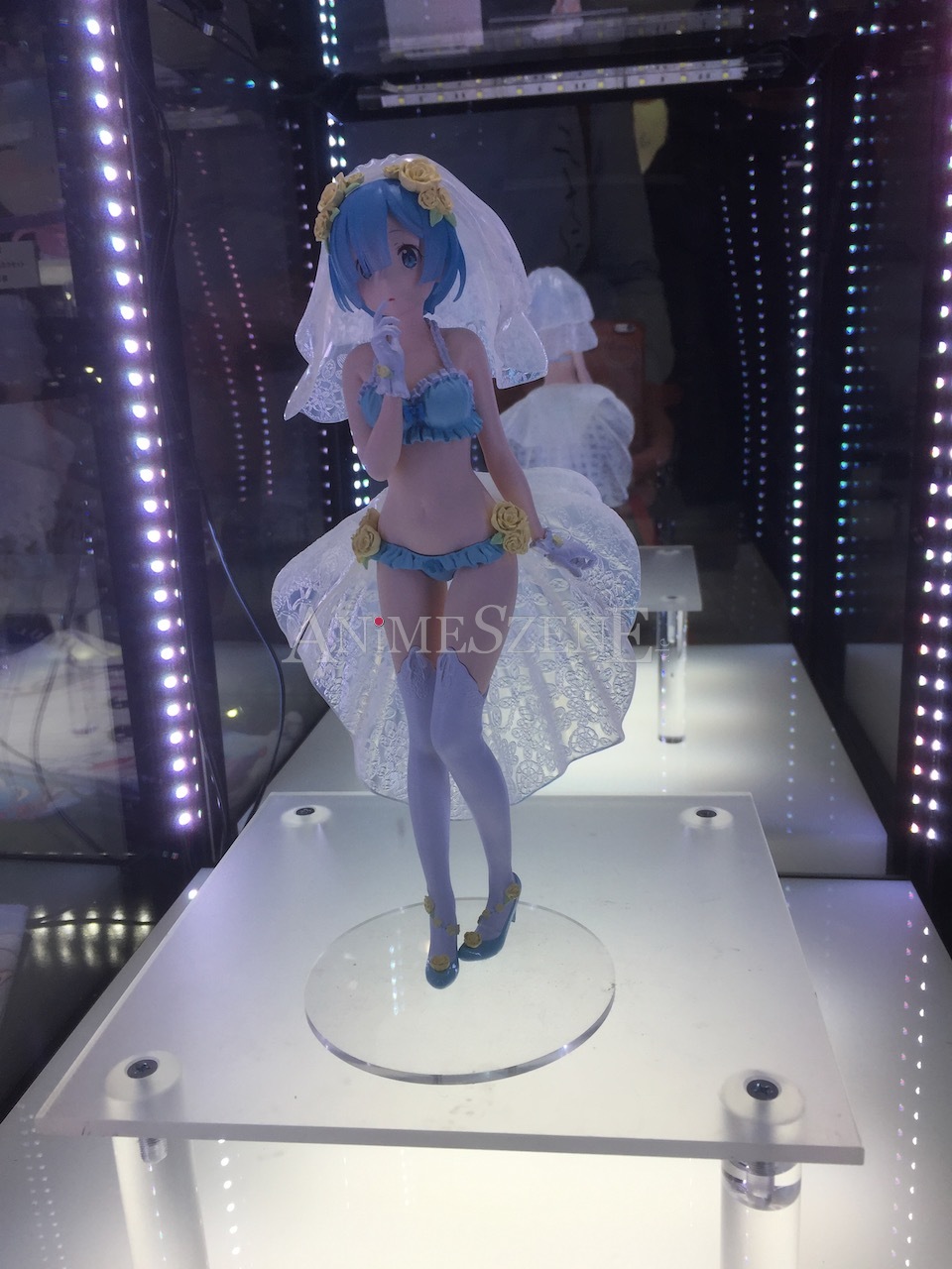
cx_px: 476
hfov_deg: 48.2
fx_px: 1063
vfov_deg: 61.7
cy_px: 634
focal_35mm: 29
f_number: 2.2
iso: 32
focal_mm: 4.15
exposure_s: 1/247
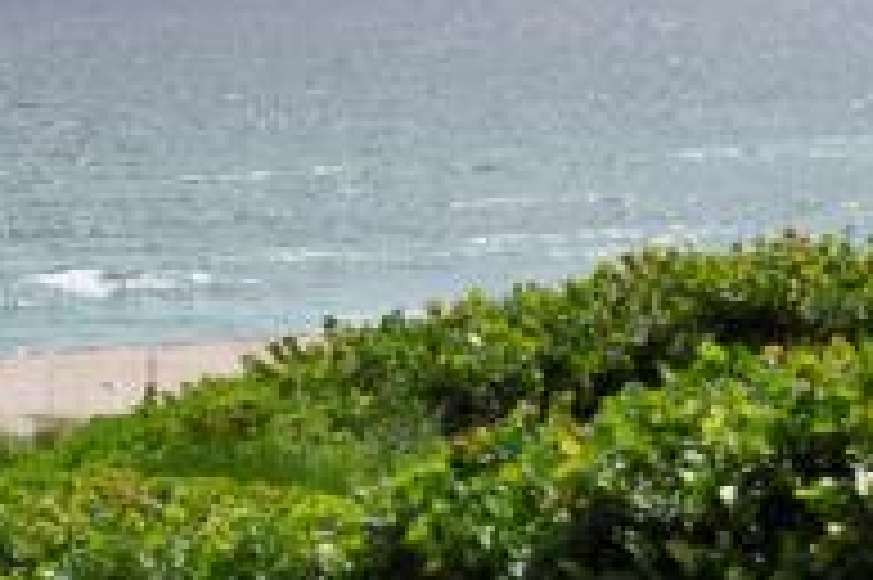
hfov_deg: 10.9
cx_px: -351
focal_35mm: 184
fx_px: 4458
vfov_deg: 7.4
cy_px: 454
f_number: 10
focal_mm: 22
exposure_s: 1/320
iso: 200
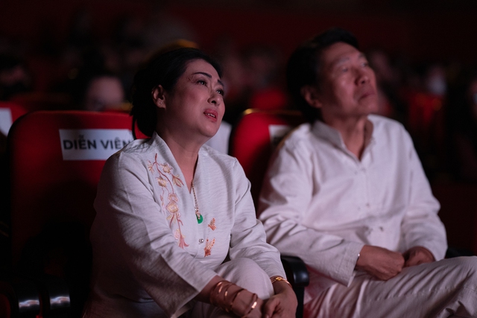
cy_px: 159
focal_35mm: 85
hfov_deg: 23.9
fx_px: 1126
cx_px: 238
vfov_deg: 16.1
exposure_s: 1/60
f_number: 1.4
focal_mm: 85
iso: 4000
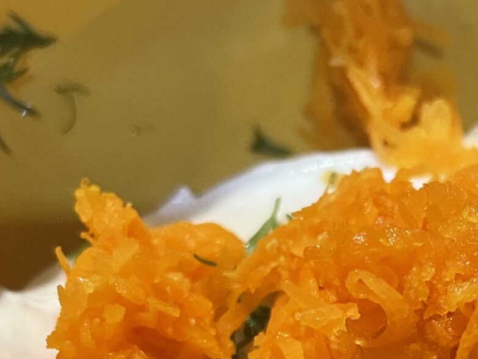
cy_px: 436
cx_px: 518
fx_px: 1174
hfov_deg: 21.9
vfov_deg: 16.6
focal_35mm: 85
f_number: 1.6
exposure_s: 1/50
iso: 160
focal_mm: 4.2
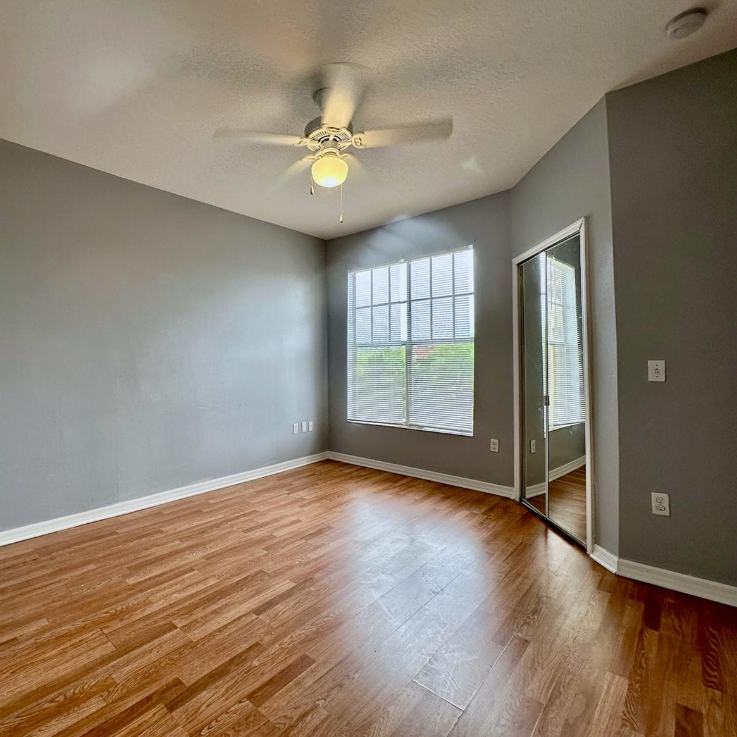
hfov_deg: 83.1
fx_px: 409
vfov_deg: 84.0
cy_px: 362
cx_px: 300
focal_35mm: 17
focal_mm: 2.22
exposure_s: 1/120
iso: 50
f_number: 2.2
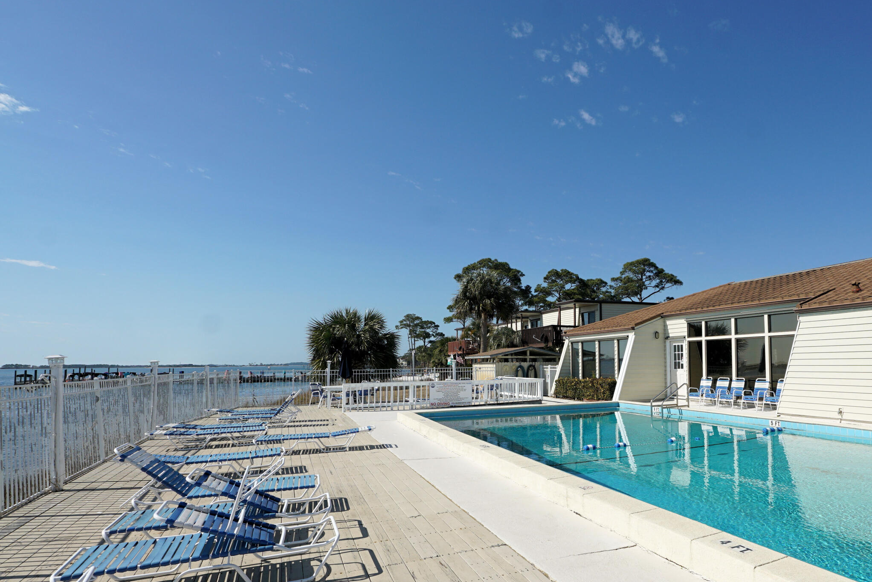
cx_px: 568
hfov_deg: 76.5
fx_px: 533
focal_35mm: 22
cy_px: 341
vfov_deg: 56.9
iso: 100
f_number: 8
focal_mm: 10
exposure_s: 1/500
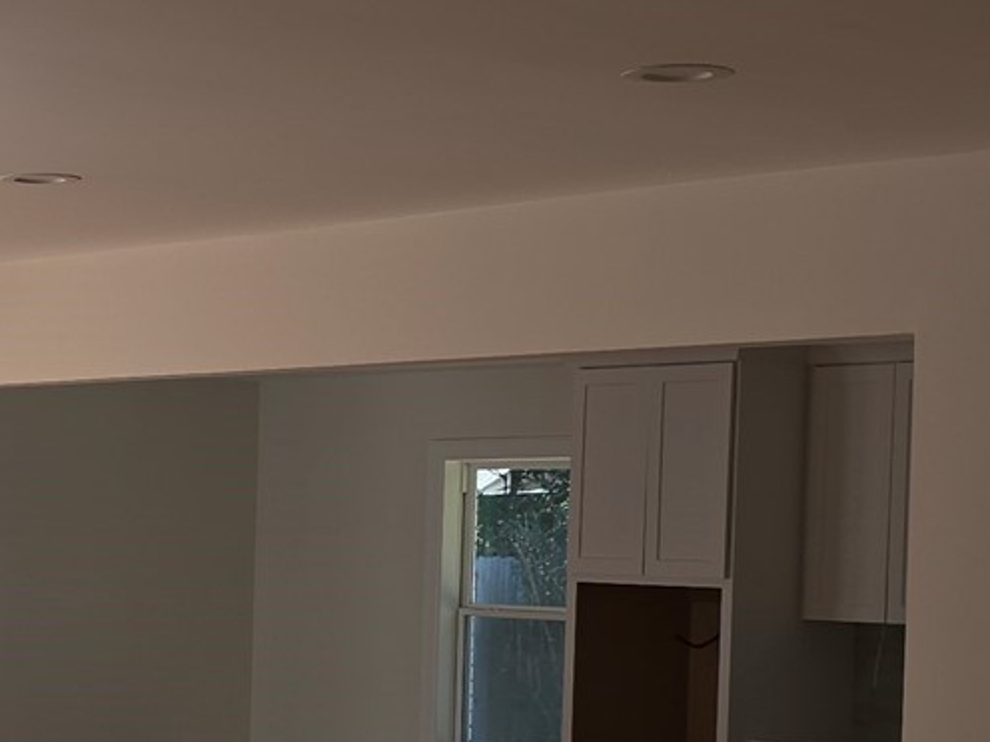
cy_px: 666
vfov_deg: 15.4
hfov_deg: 19.9
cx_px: -34
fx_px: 2717
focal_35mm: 95
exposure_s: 1/147
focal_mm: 6.3
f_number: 1.7
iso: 12
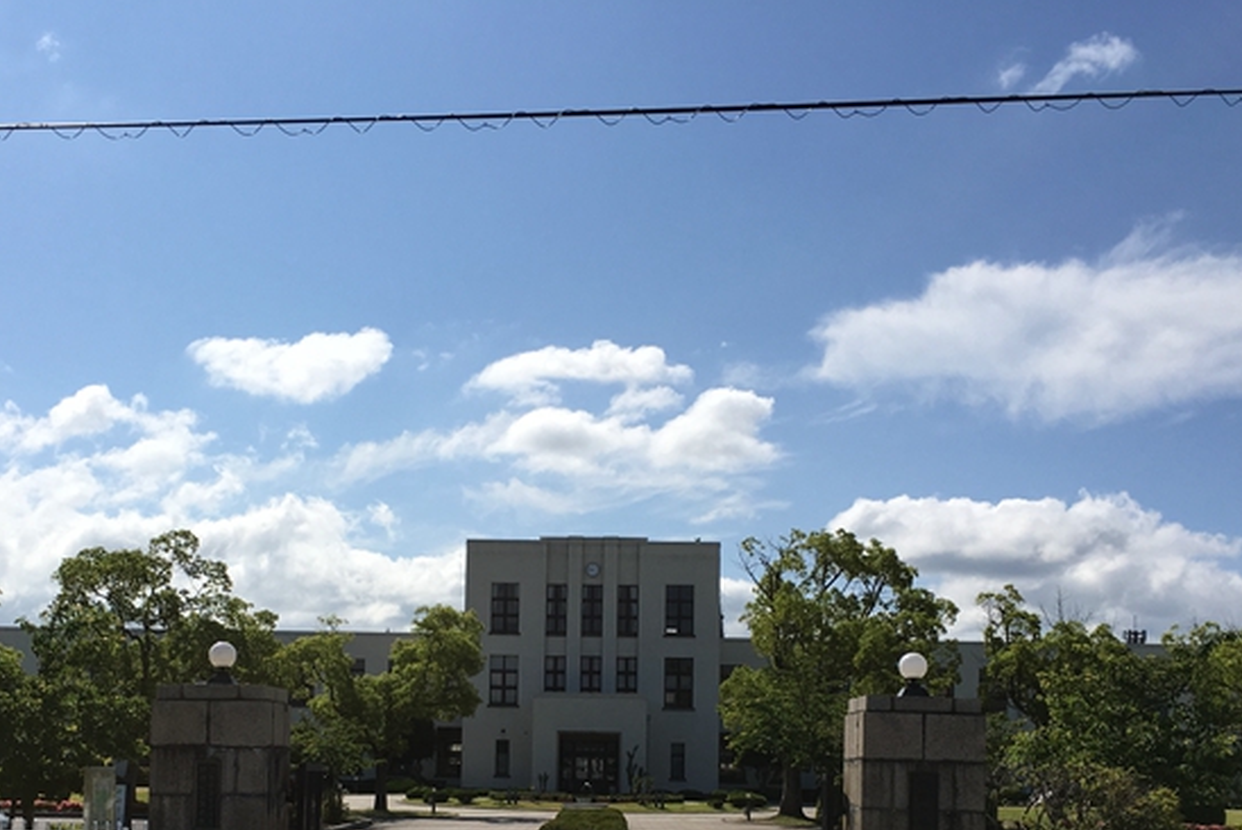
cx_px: 510
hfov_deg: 44.3
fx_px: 1519
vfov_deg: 29.8
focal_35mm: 44
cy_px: 667
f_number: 2.2
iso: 25
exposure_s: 1/3663
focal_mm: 4.15
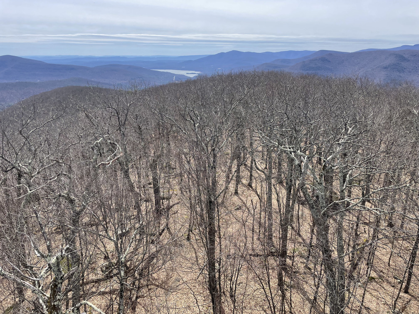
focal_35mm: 26
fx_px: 315
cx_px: 210
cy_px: 157
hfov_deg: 67.3
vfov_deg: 53.1
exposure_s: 1/2174
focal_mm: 4.2
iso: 32
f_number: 1.6
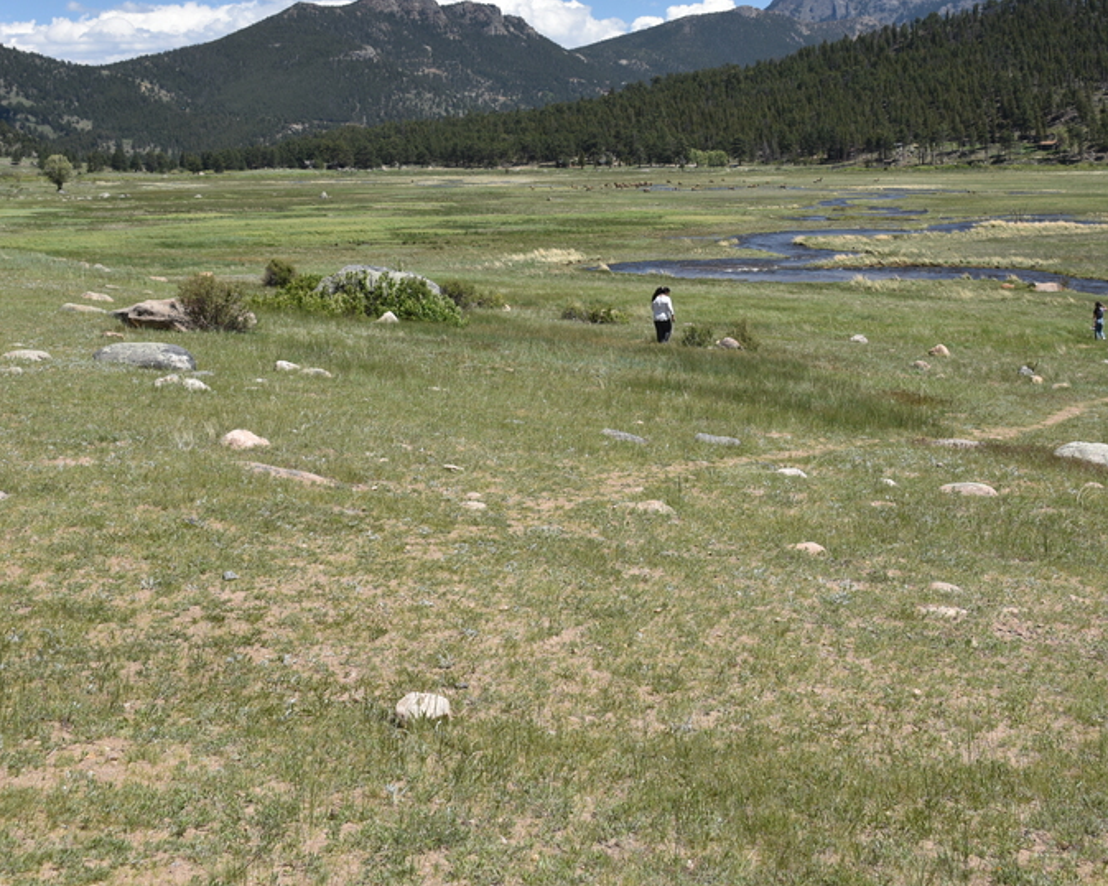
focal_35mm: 50
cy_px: 268
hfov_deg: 37.3
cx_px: 642
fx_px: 1639
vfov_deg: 29.9
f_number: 9
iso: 100
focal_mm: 28
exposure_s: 1/320
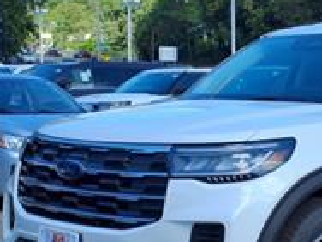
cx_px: 274
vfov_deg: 16.1
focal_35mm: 92
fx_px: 856
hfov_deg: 21.0
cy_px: 120
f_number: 1.9
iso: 40
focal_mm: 3.58
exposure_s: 1/1000
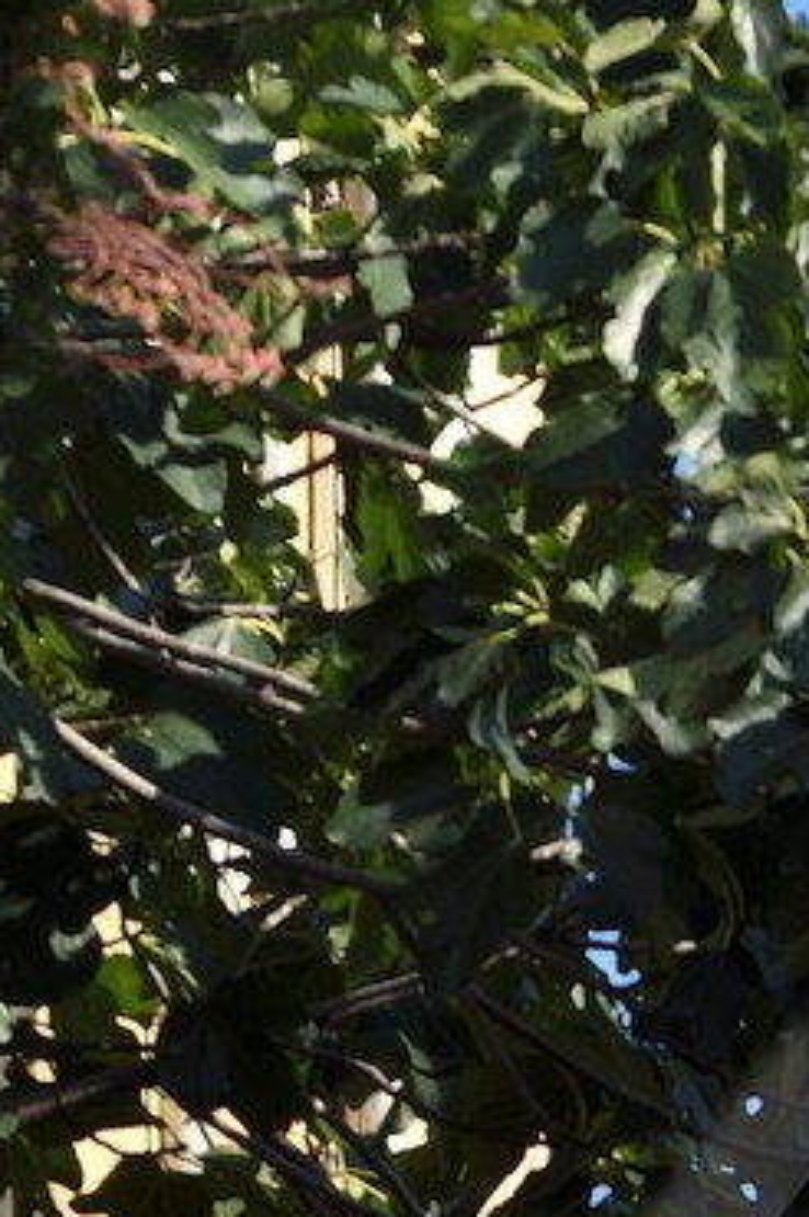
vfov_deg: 3.5
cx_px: 1516
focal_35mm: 584
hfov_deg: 2.3
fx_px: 19721
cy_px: 1756
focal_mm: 135
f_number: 8
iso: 200
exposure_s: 1/250
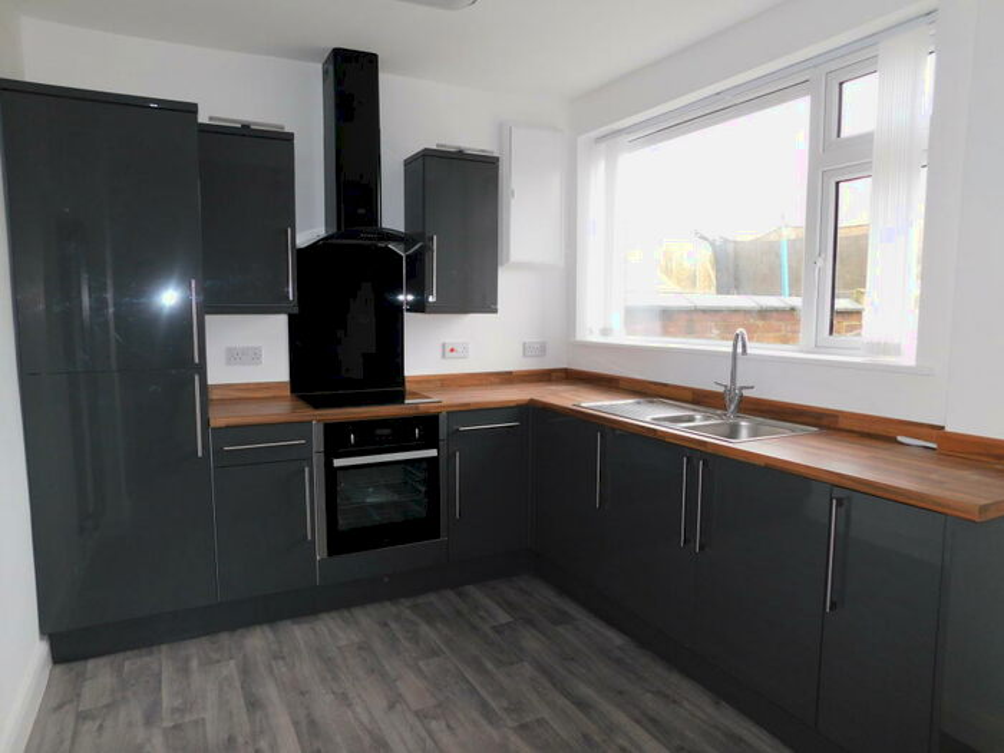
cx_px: 502
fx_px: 667
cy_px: 376
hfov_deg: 73.9
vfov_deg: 58.9
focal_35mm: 23
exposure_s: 1/30
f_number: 3
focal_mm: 4
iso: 200
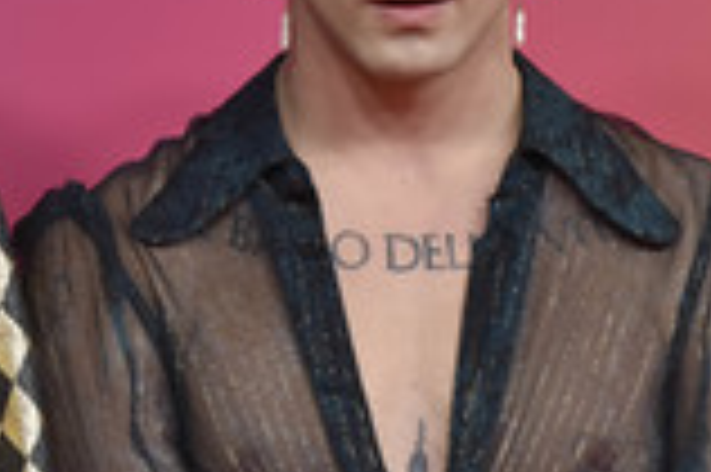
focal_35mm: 415
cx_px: 317
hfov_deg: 5.0
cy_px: 175
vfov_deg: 3.3
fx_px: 8188
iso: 2000
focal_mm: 145
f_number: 5.6
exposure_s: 1/200
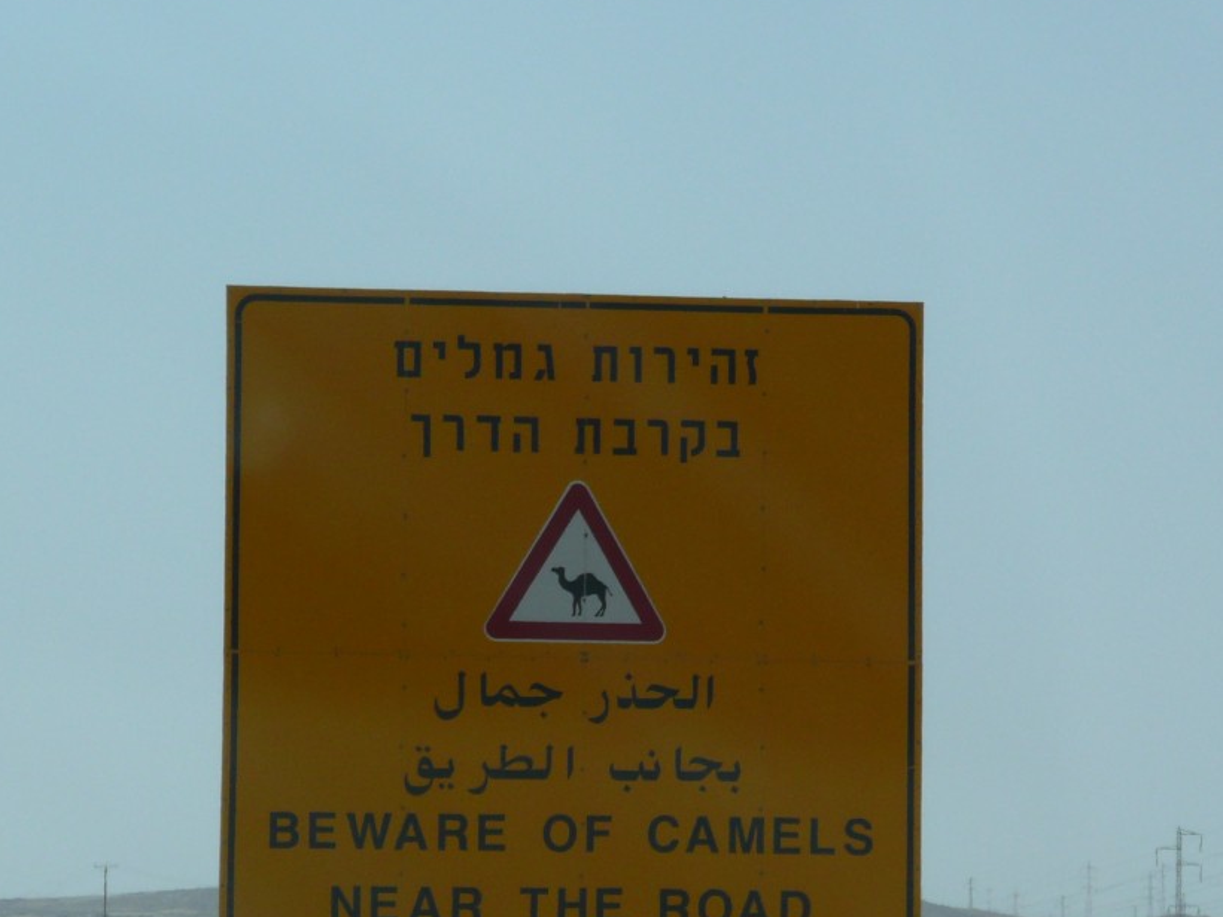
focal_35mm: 290
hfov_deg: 6.8
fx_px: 10247
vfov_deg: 5.1
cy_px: 616
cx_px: 609
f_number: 4.8
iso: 100
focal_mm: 27.9
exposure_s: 1/1000
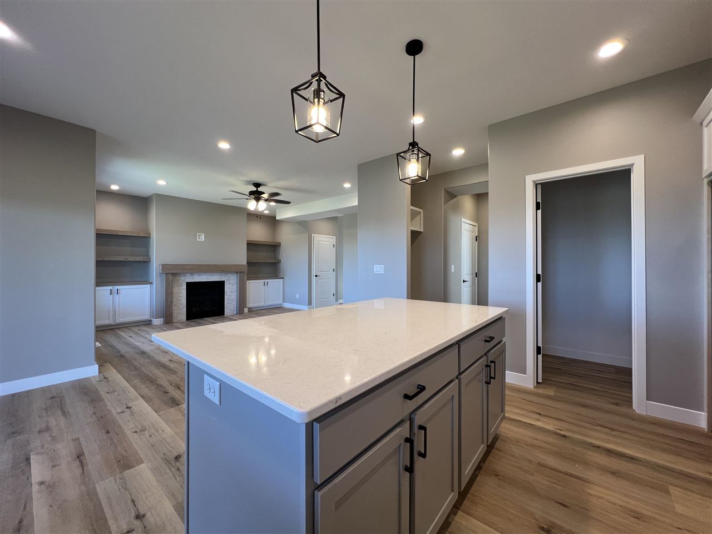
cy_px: 267
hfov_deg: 106.2
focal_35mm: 13
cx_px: 356
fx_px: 267
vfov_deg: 89.9
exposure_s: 1/120
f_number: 1.8
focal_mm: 1.57
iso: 125
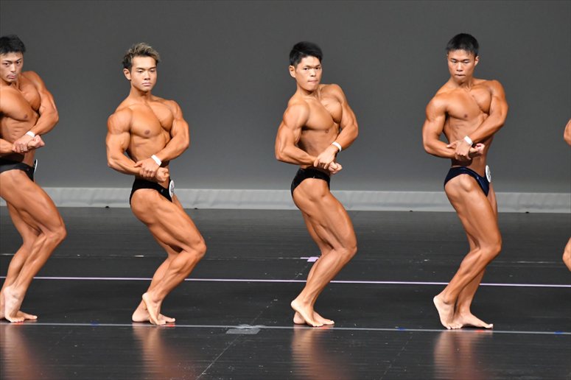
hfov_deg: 6.5
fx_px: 4994
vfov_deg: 4.4
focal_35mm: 315
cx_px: 286
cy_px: 190
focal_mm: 210
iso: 5000
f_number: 5.6
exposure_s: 1/400
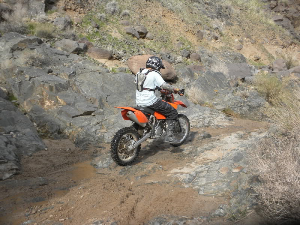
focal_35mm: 37
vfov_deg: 38.7
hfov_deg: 50.1
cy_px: 112
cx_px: 150
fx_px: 321
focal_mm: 6.6
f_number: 3.5
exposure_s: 1/513
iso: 82
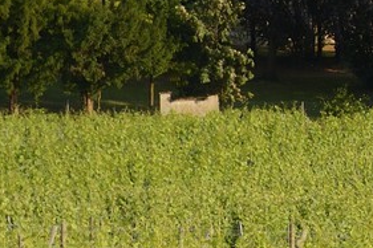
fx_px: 4131
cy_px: -95
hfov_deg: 5.0
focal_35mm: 399
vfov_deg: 3.4
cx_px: 1025
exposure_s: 1/200
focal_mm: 70
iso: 200
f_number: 8
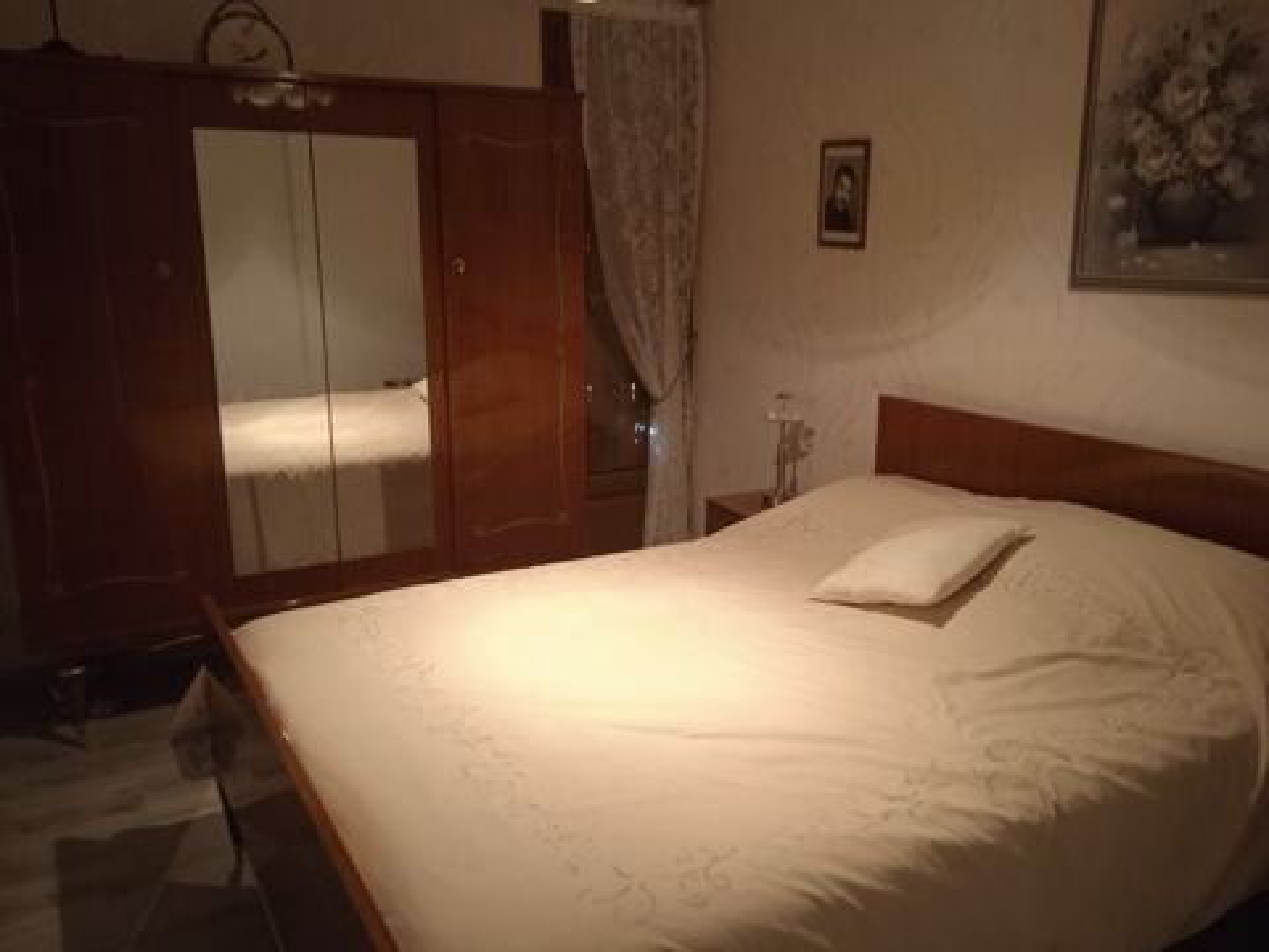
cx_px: 634
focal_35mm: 28
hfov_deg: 63.4
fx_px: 1026
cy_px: 476
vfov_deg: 49.7
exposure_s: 1/20
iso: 760
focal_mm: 3.43
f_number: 2.2
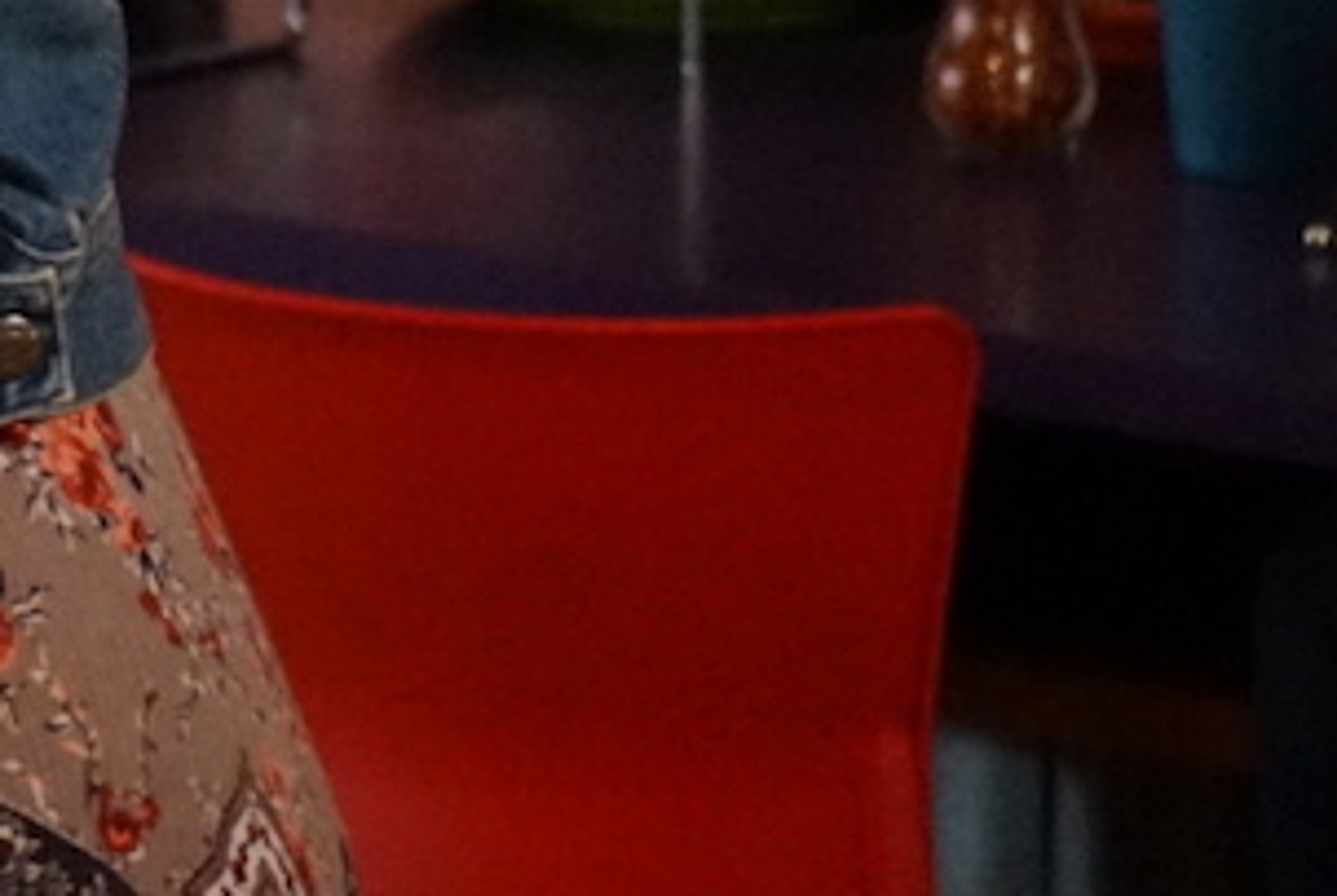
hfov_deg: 7.2
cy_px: -861
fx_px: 10302
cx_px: -1275
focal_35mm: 277
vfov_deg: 4.9
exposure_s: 1/50
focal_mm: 70
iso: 6400
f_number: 5.6
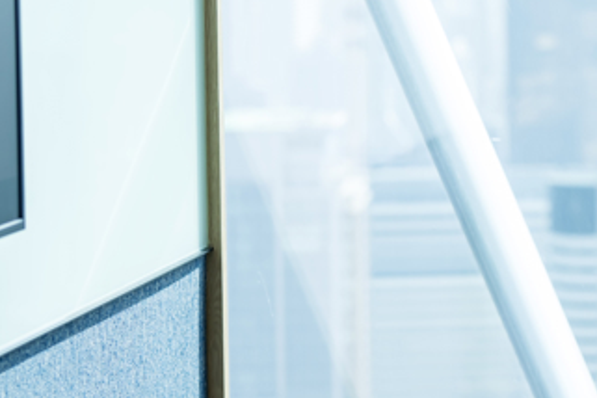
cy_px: 57
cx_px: 876
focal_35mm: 156
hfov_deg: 12.6
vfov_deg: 8.8
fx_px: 2587
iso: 100
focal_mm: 50
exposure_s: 1/250
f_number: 2.5
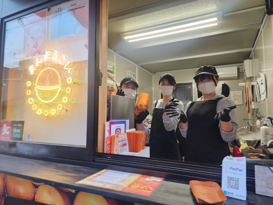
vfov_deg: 58.9
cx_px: 136
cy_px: 102
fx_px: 181
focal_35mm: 23
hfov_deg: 73.9
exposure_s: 1/120
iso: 250
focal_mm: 6.4
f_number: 1.8
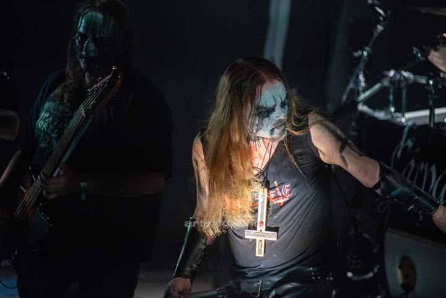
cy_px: 149
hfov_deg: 10.3
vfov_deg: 6.9
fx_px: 2479
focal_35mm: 200
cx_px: 223
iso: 2000
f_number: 3.5
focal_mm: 200
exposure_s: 1/800
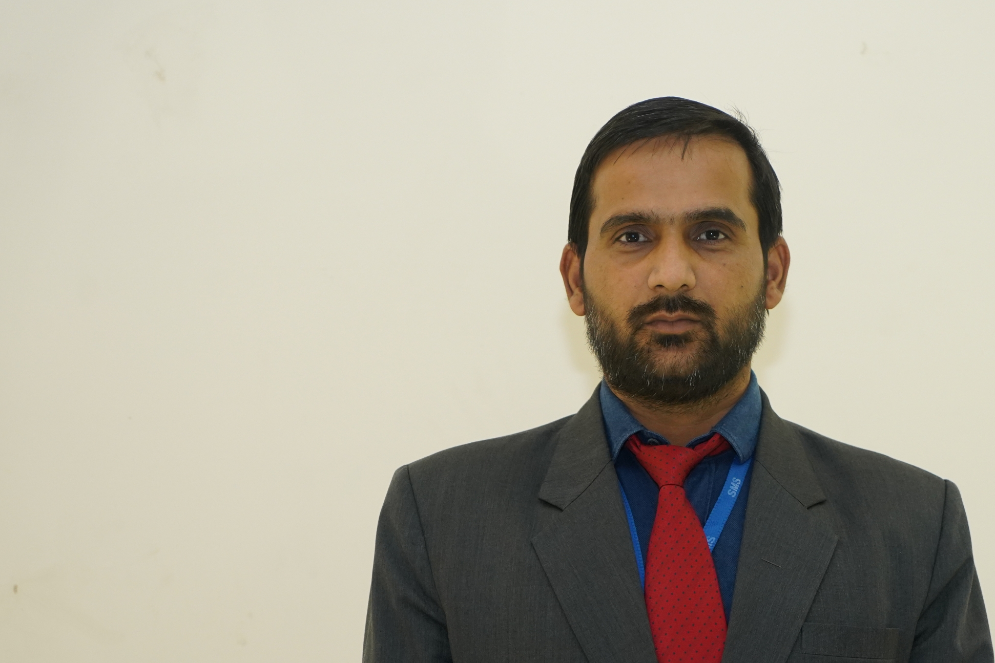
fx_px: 2570
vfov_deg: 14.7
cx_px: 660
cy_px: 416
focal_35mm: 93
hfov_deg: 21.8
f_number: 4
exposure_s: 1/100
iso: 2000
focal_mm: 70
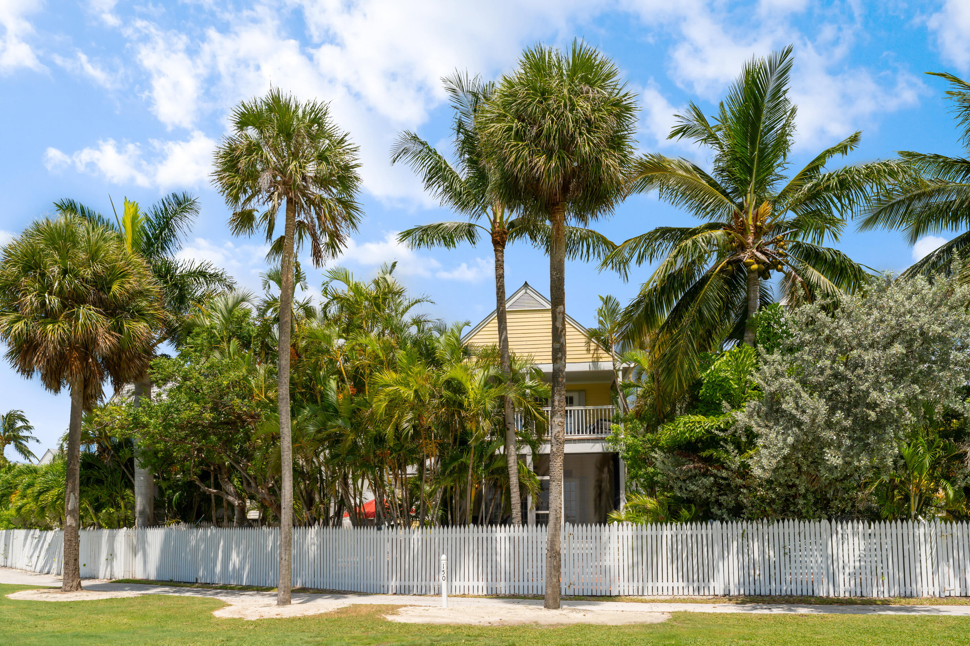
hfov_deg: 73.7
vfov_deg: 53.1
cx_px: 485
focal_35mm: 24
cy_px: 323
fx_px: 647
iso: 250
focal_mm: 24
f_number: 9
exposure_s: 1/800
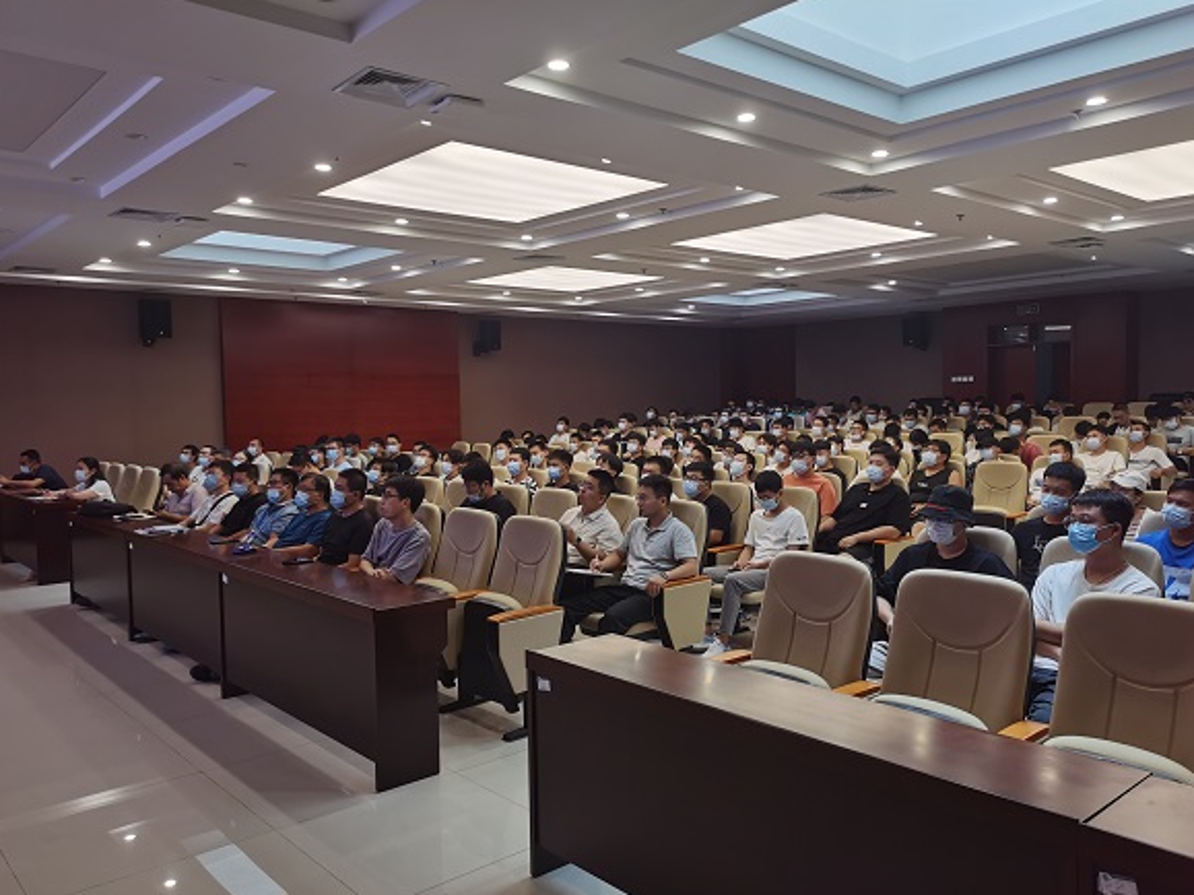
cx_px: 604
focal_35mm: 28
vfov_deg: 49.7
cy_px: 456
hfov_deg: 63.5
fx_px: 966
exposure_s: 1/100
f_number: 1.8
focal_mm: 5.58
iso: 160
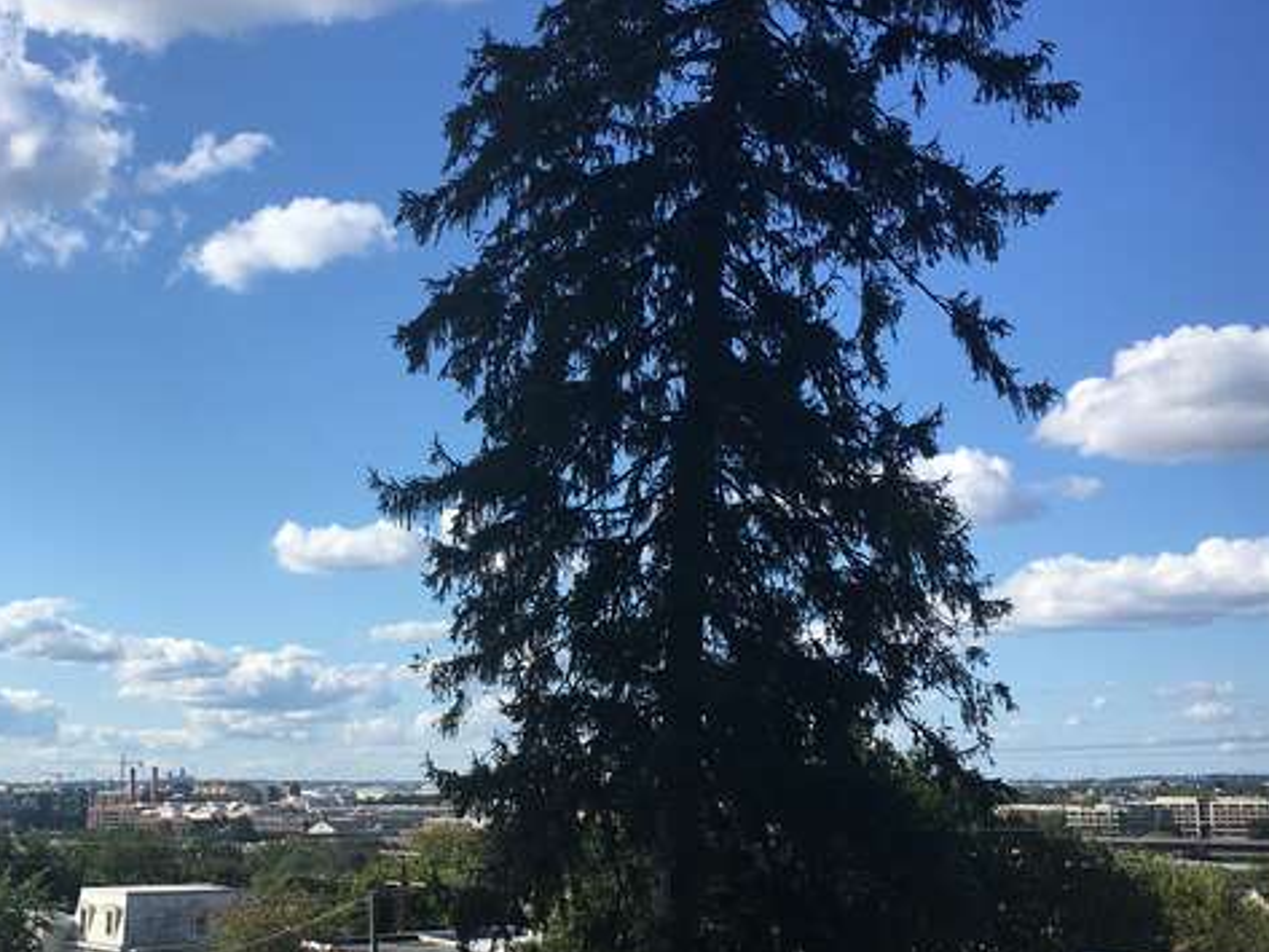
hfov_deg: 37.9
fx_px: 1797
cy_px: 542
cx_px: 311
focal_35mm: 49
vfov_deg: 29.7
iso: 25
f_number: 2.2
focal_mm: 4.15
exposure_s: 1/2024
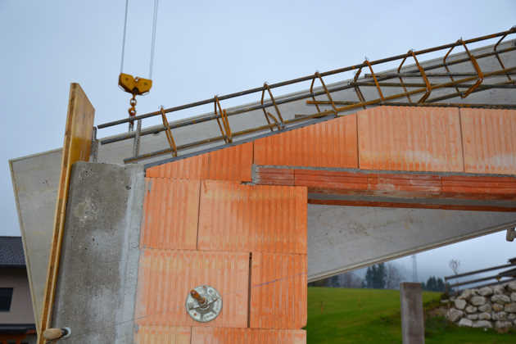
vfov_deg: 31.9
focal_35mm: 42
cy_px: 172
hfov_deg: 46.4
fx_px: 602
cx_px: 258
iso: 100
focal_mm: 28
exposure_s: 1/200
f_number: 4.5
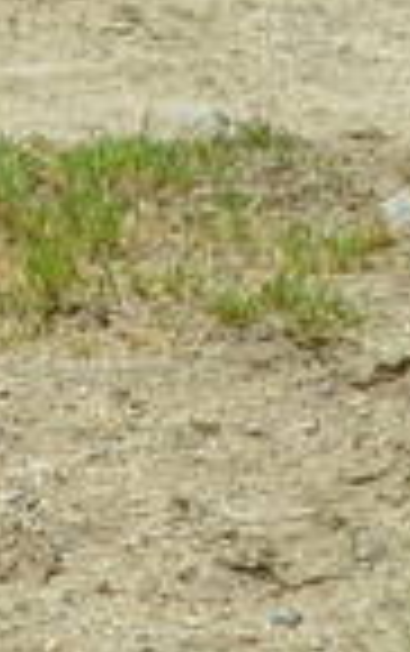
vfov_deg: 1.8
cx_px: -3050
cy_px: -940
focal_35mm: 1180
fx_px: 21034
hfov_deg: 1.1
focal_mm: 70
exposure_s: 1/800
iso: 200
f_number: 7.1
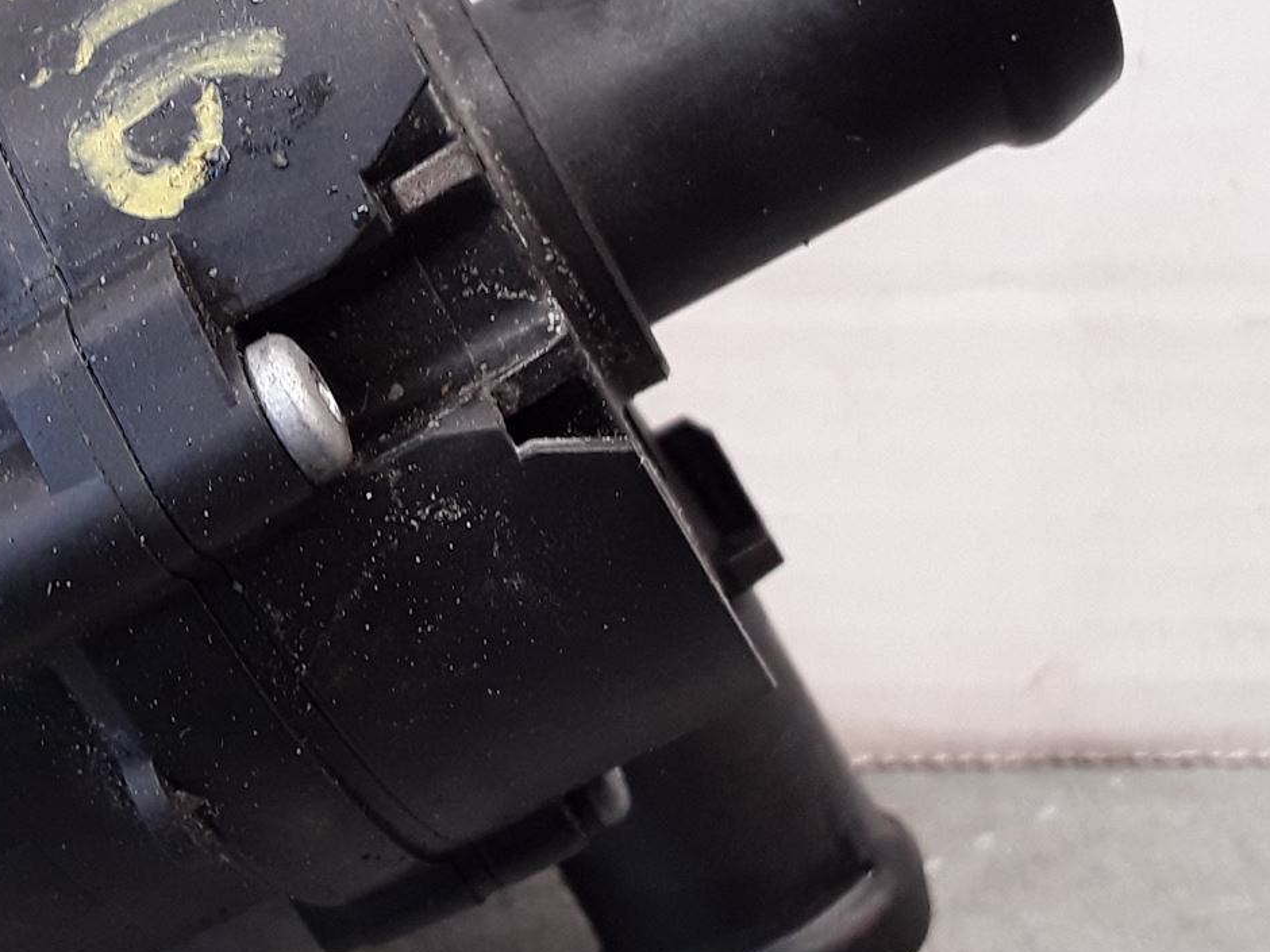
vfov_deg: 24.0
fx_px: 2238
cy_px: 473
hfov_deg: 30.4
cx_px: 138
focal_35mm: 61
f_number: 1.9
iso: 50
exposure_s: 1/50
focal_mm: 2.91
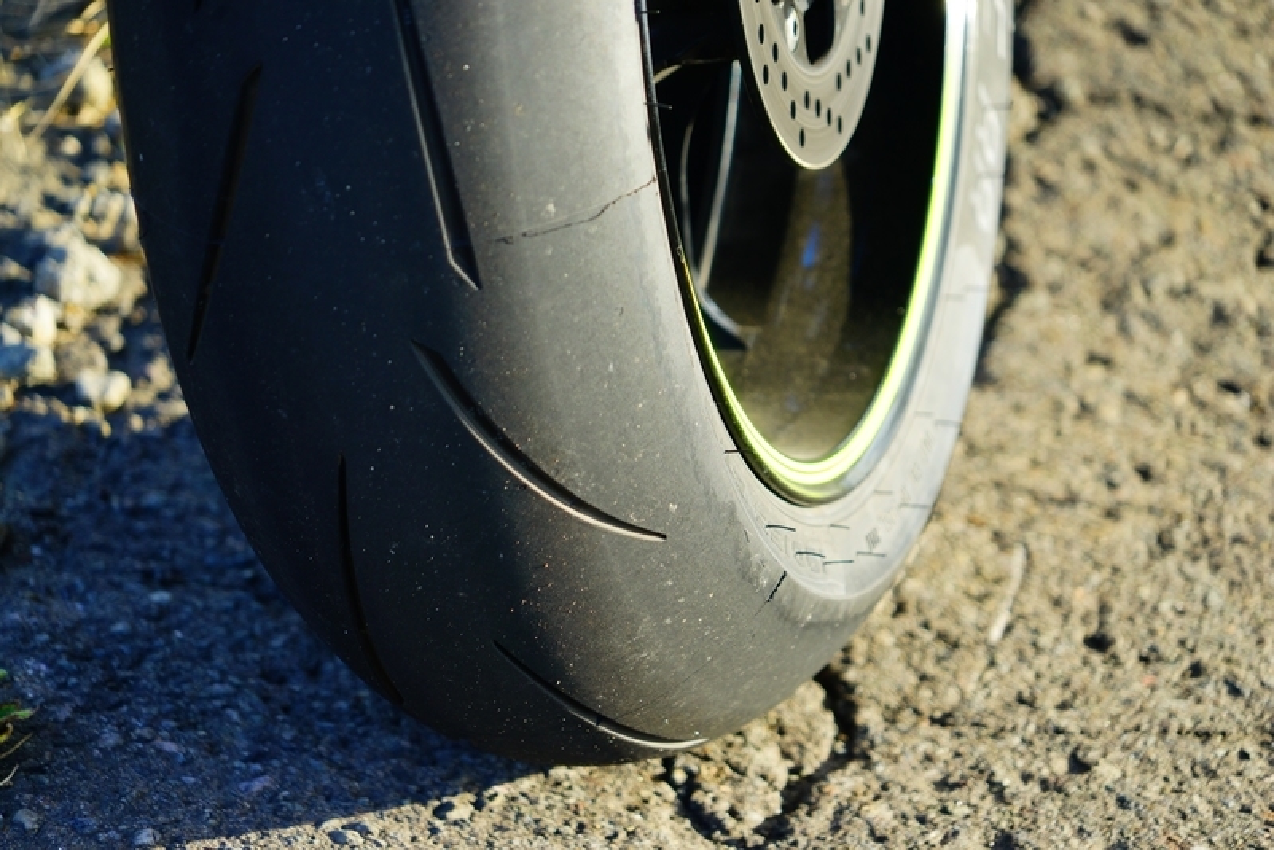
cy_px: 425
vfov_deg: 5.7
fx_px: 8496
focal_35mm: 240
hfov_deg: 8.6
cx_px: 637
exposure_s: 1/250
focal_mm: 240
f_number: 6.3
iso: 320
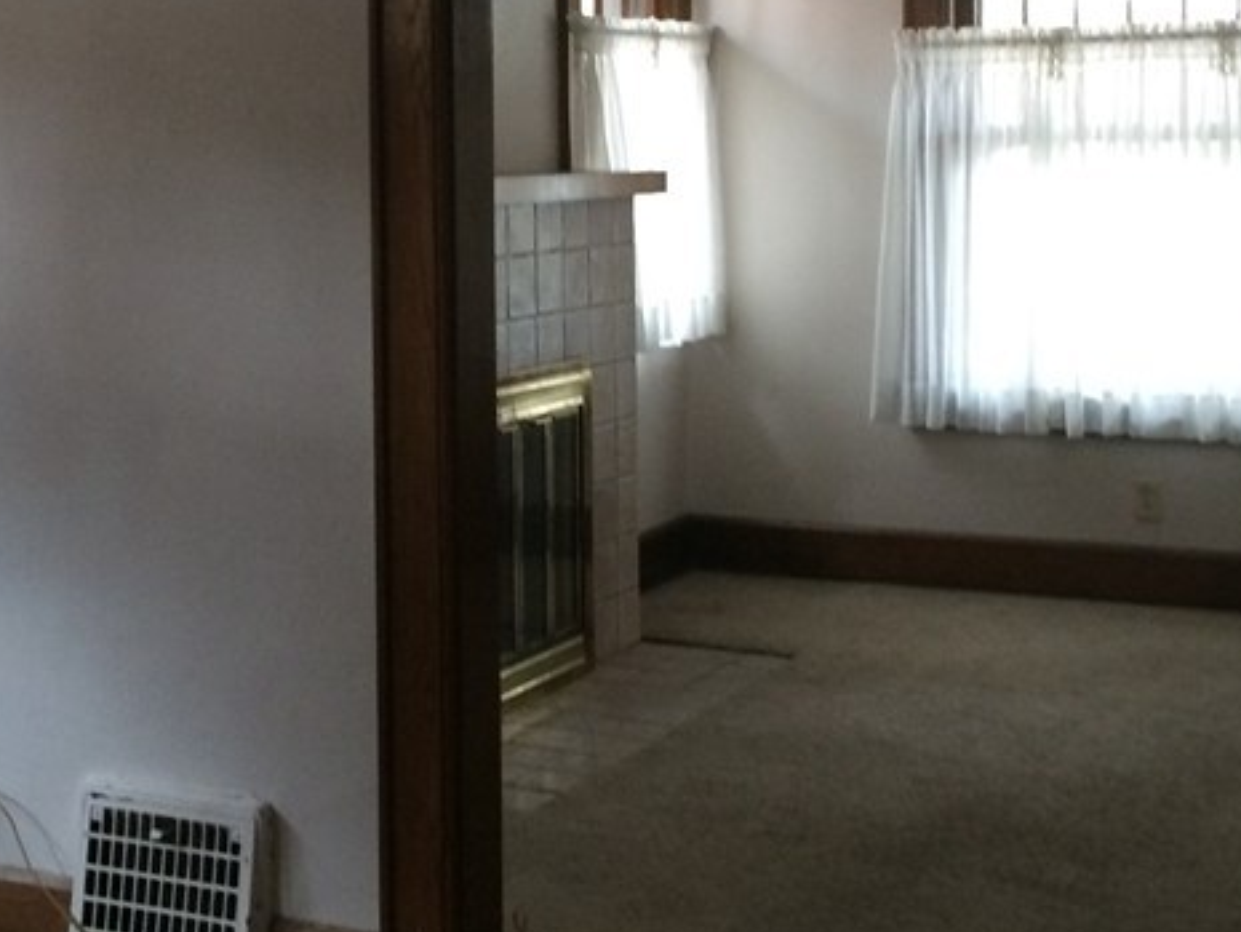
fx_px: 2367
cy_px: 307
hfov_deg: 29.4
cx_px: 598
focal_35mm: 66
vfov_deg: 22.2
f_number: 2.2
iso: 200
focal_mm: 4.12
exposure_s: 1/30
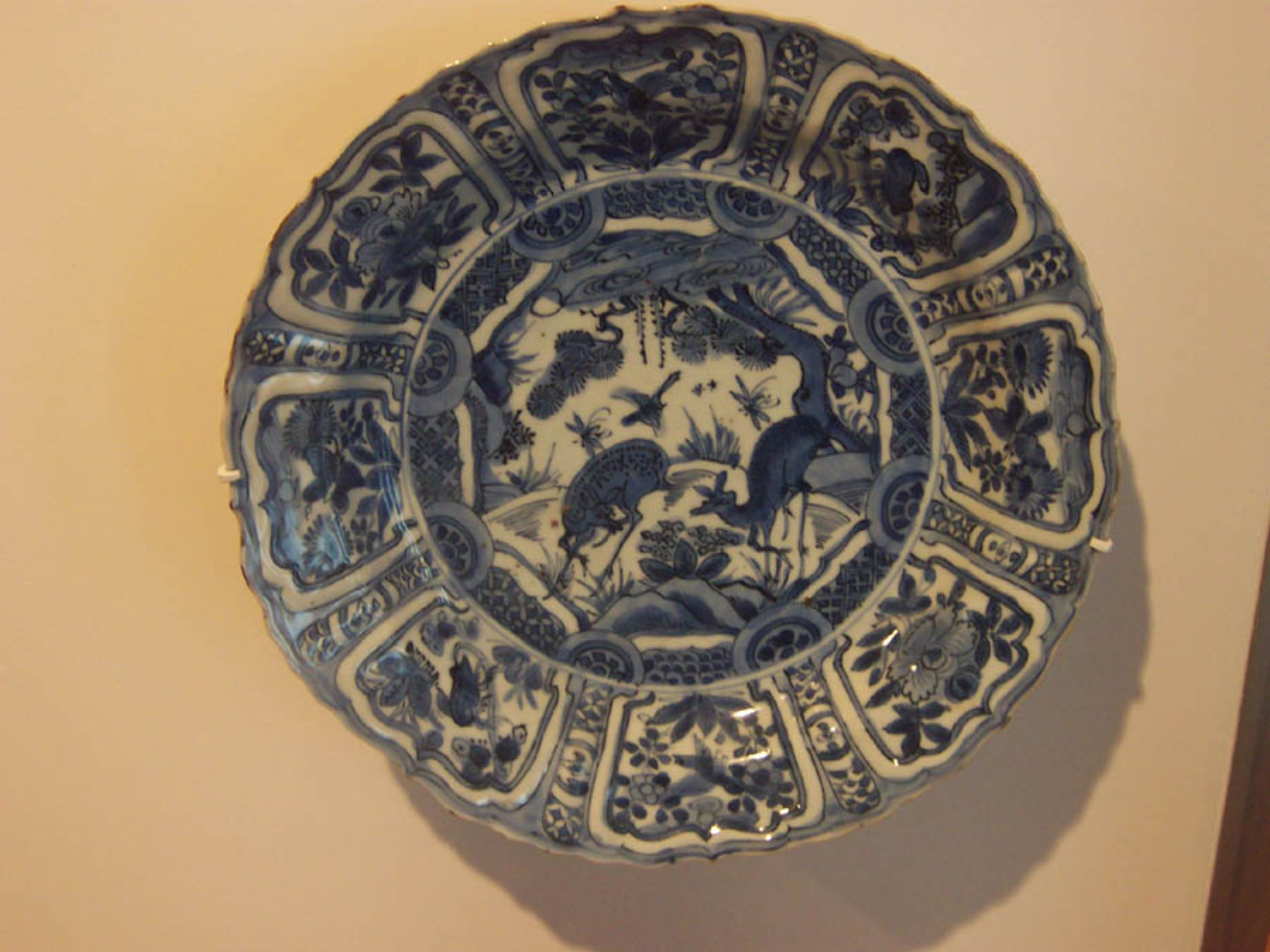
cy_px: 476
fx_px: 1908
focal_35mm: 52
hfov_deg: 36.8
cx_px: 635
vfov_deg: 28.0
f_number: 3.4
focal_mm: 8
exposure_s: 1/15
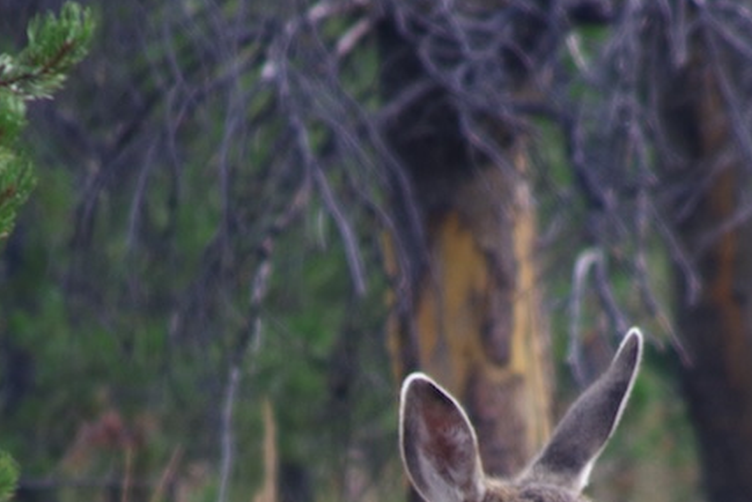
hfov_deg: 1.3
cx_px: 289
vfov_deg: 0.8
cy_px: 683
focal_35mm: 1627
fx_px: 33996
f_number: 8
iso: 400
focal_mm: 322
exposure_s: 1/125
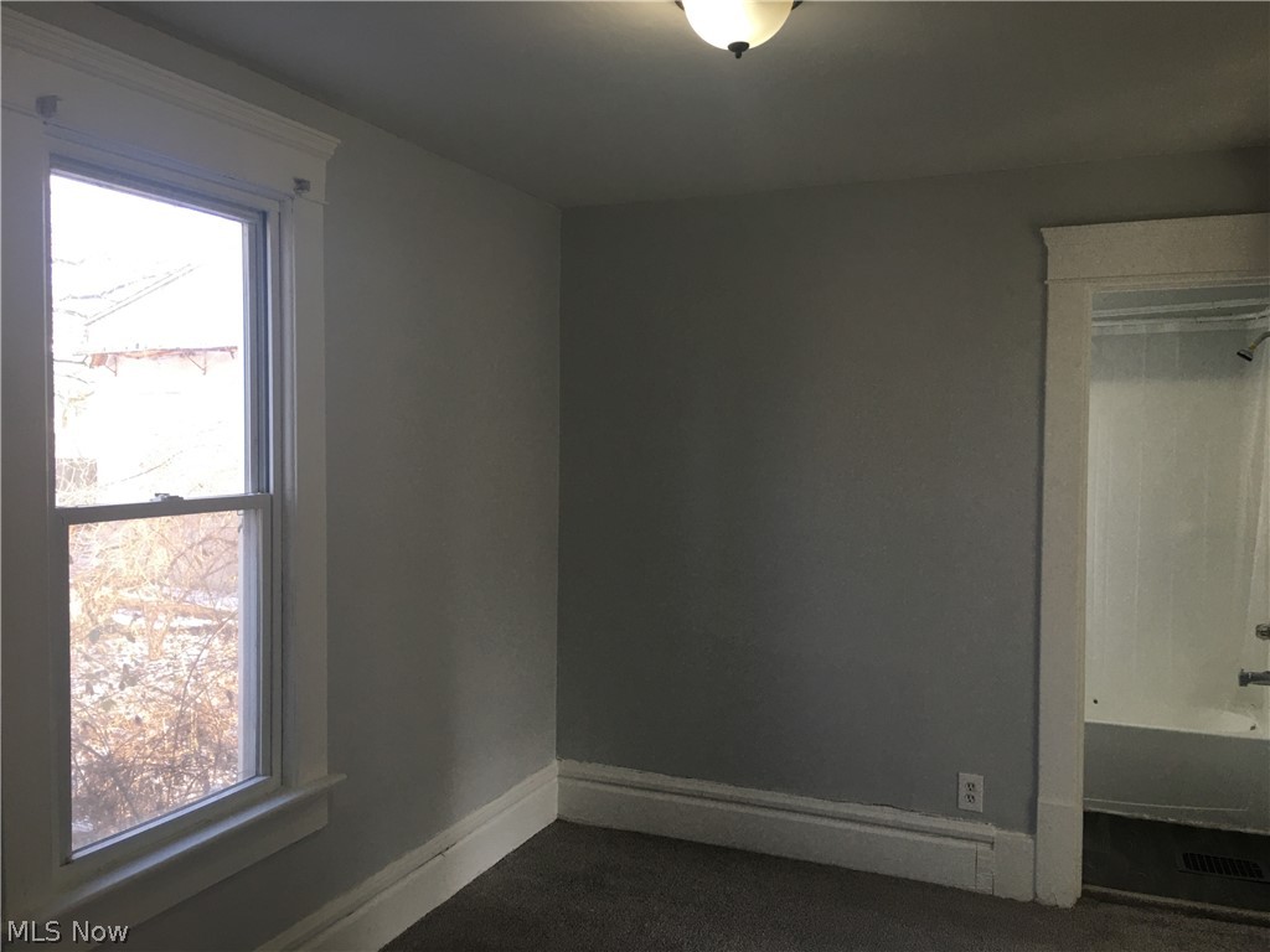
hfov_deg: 61.7
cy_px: 476
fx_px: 1064
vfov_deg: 48.2
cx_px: 635
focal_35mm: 29
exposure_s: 1/30
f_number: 2.2
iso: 25
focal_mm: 4.15
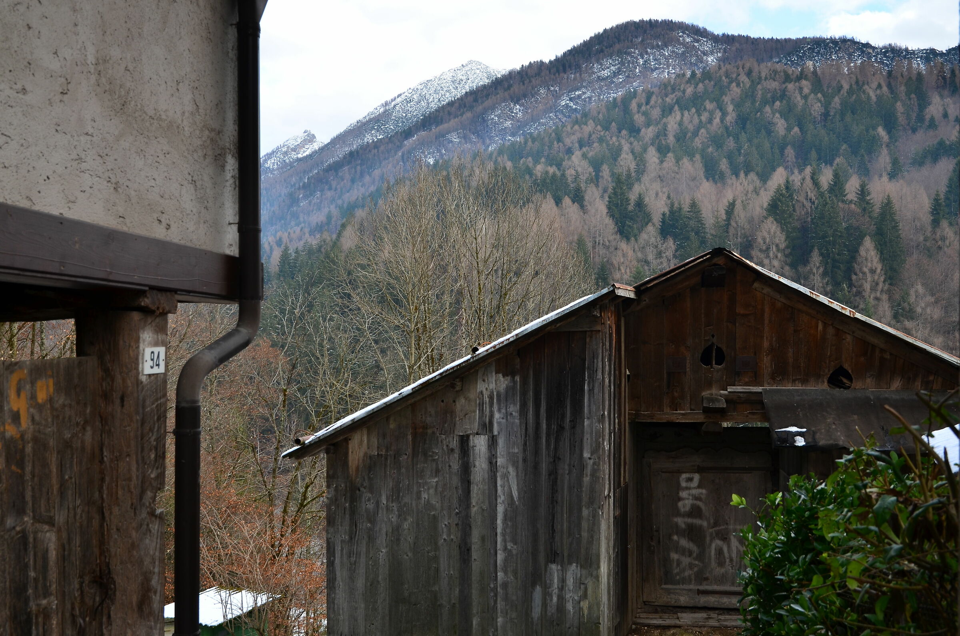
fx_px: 958
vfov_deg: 36.7
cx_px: 480
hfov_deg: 53.2
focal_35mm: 36
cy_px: 318
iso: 140
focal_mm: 24
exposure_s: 1/125
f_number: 7.1
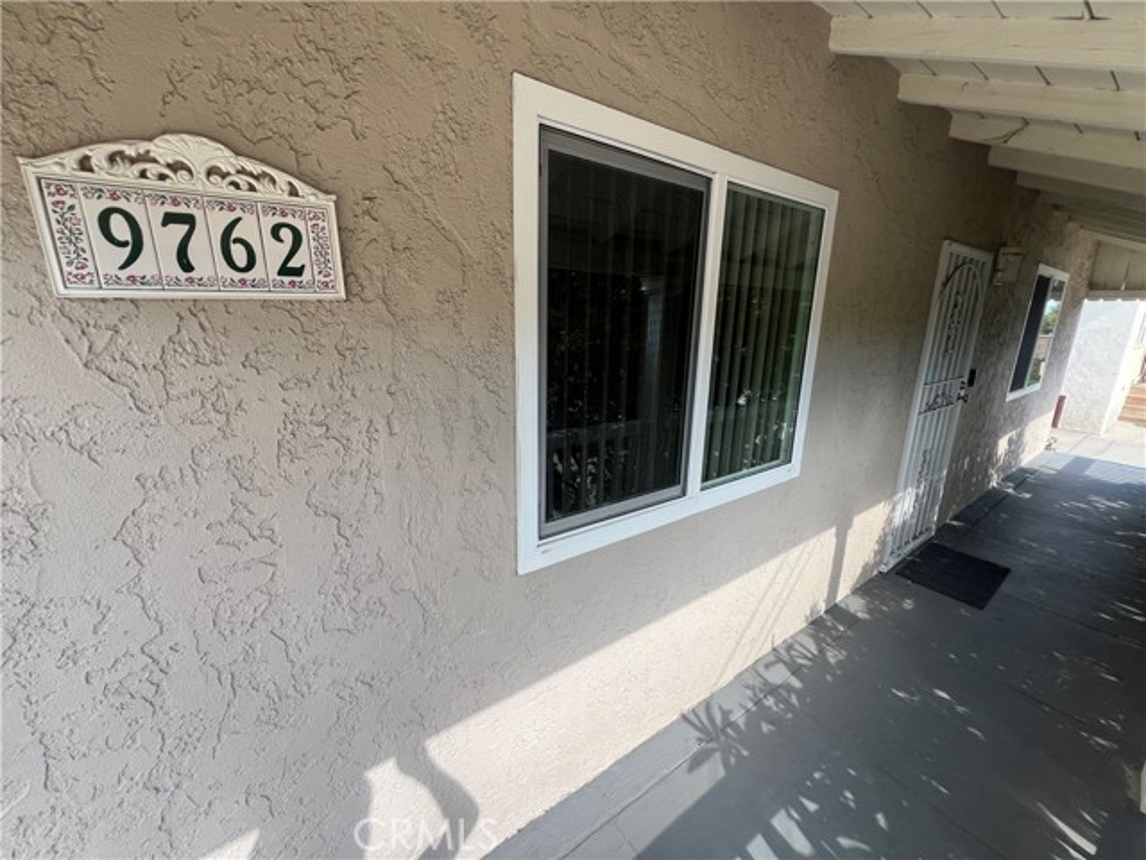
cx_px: 573
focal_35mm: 13
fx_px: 430
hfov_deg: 106.2
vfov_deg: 89.9
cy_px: 430
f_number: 1.8
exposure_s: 1/276
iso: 32
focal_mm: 1.57
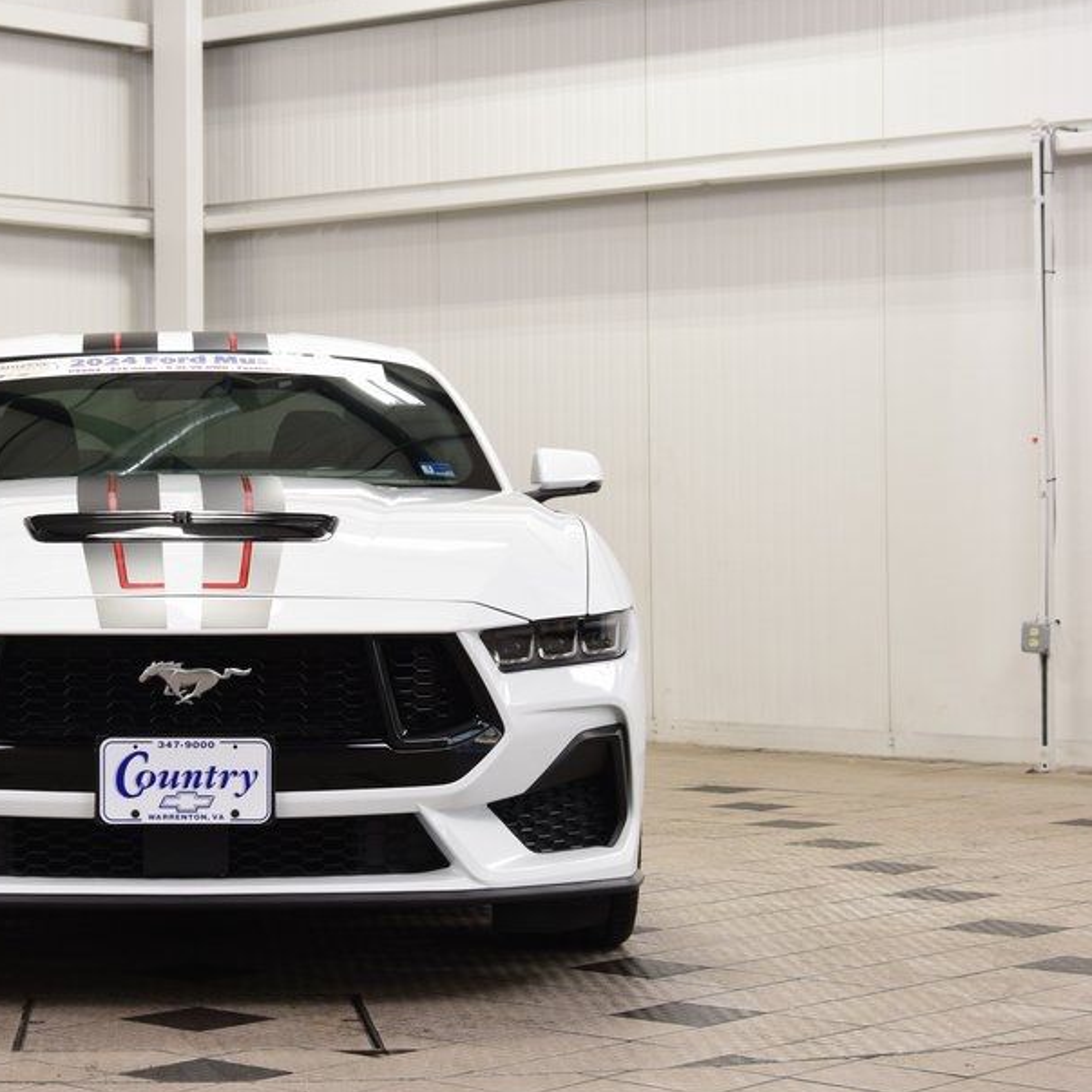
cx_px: 179
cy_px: 510
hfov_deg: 18.9
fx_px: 3248
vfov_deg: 19.1
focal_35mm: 91
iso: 640
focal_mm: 42
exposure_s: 1/30
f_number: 7.1
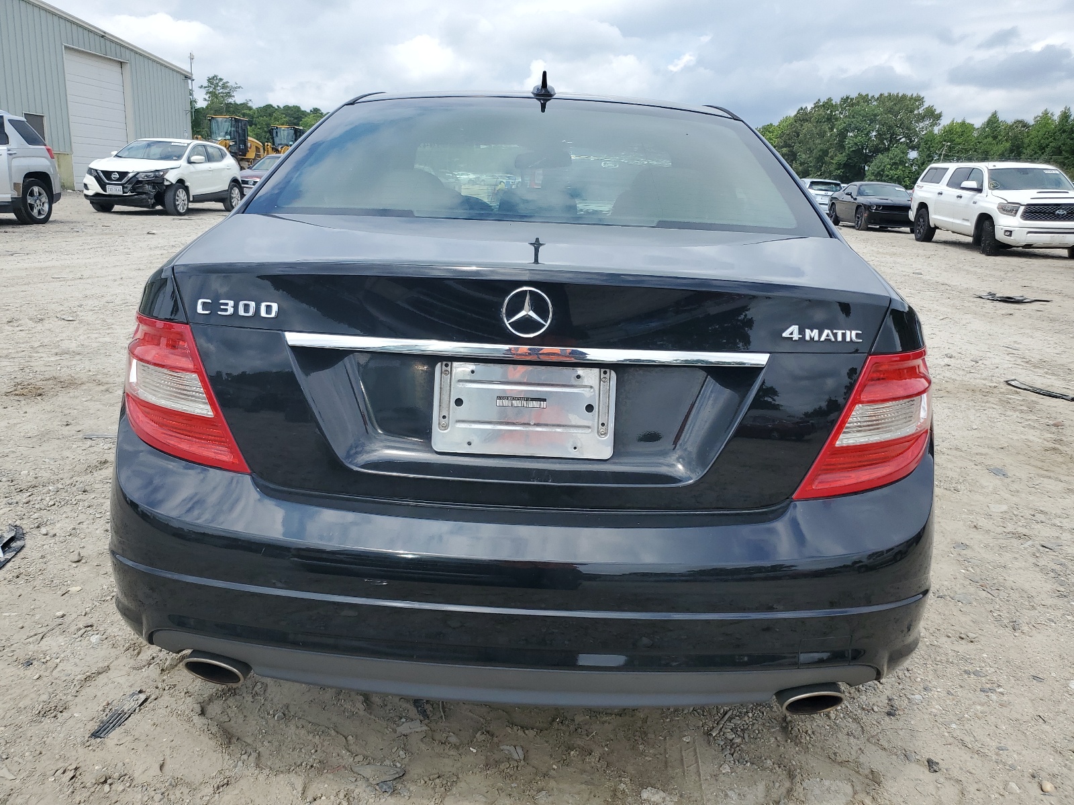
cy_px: 402
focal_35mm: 26
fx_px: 807
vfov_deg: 53.1
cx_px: 537
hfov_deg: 67.3
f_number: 1.5
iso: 50
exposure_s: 1/2500
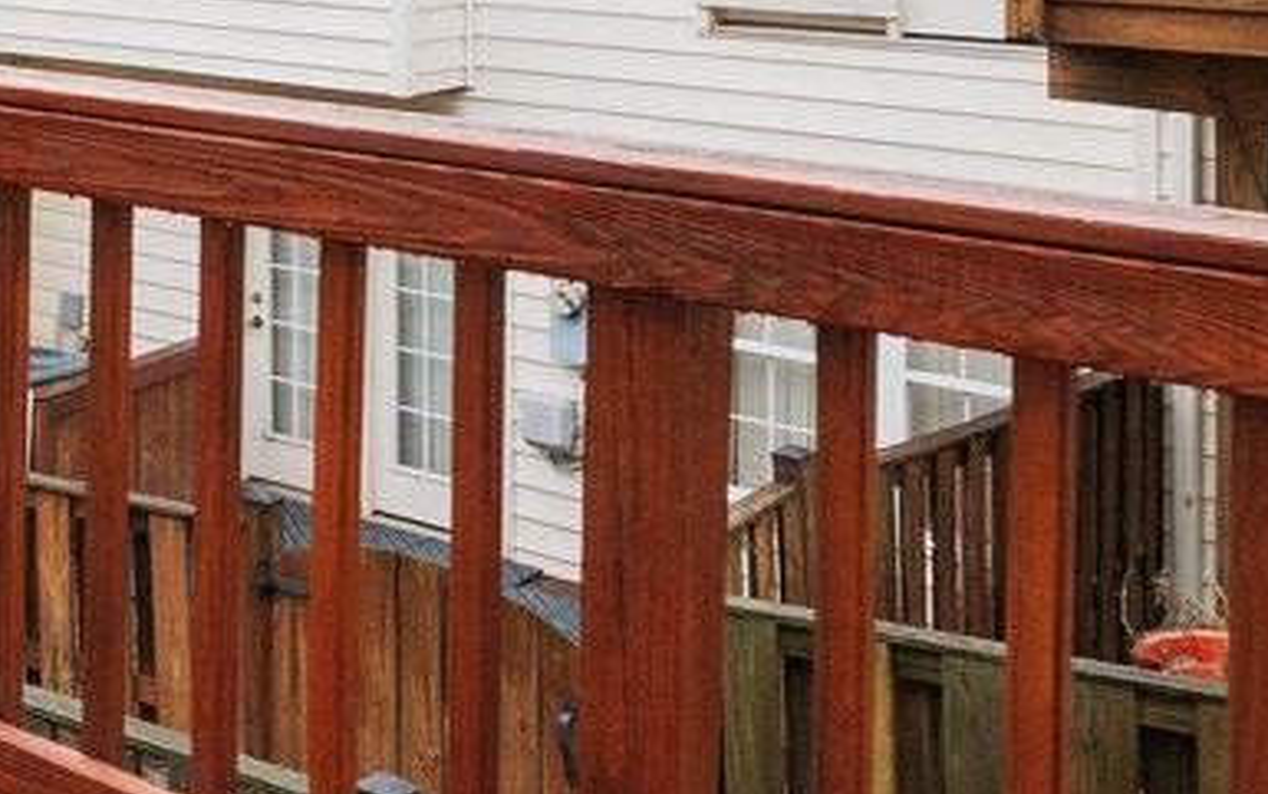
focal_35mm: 61
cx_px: -458
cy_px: -247
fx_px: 2109
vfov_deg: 19.6
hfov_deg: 27.0
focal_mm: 16
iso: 1250
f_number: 8
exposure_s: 1/200
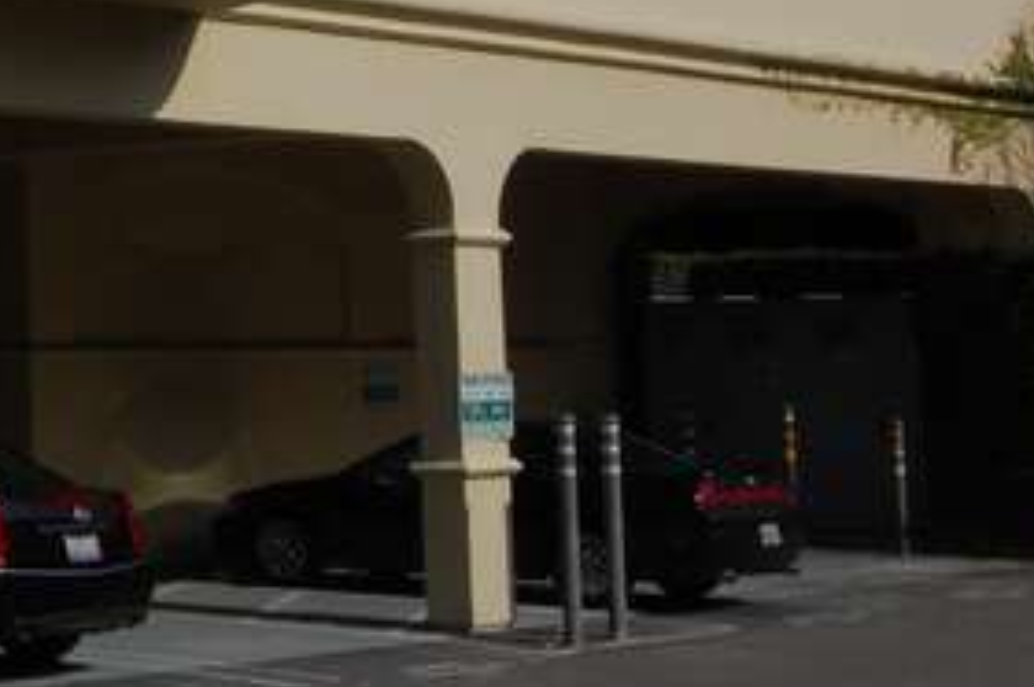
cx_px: -340
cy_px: -163
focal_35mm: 103
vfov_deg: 12.9
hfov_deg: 18.4
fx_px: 2955
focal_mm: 24
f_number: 22
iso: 200
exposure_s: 1/125
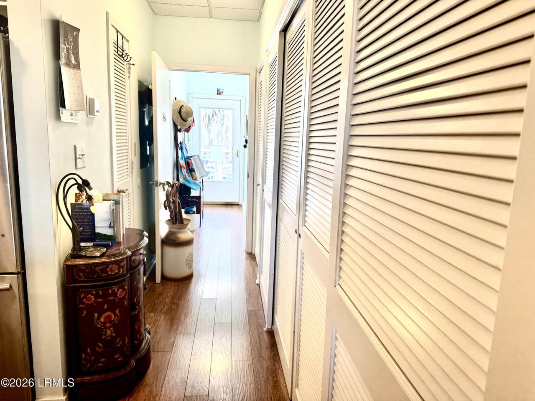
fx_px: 371
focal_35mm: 24
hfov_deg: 71.6
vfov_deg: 56.8
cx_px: 268
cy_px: 200
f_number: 1.78
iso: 200
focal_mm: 6.76
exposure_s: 1/120
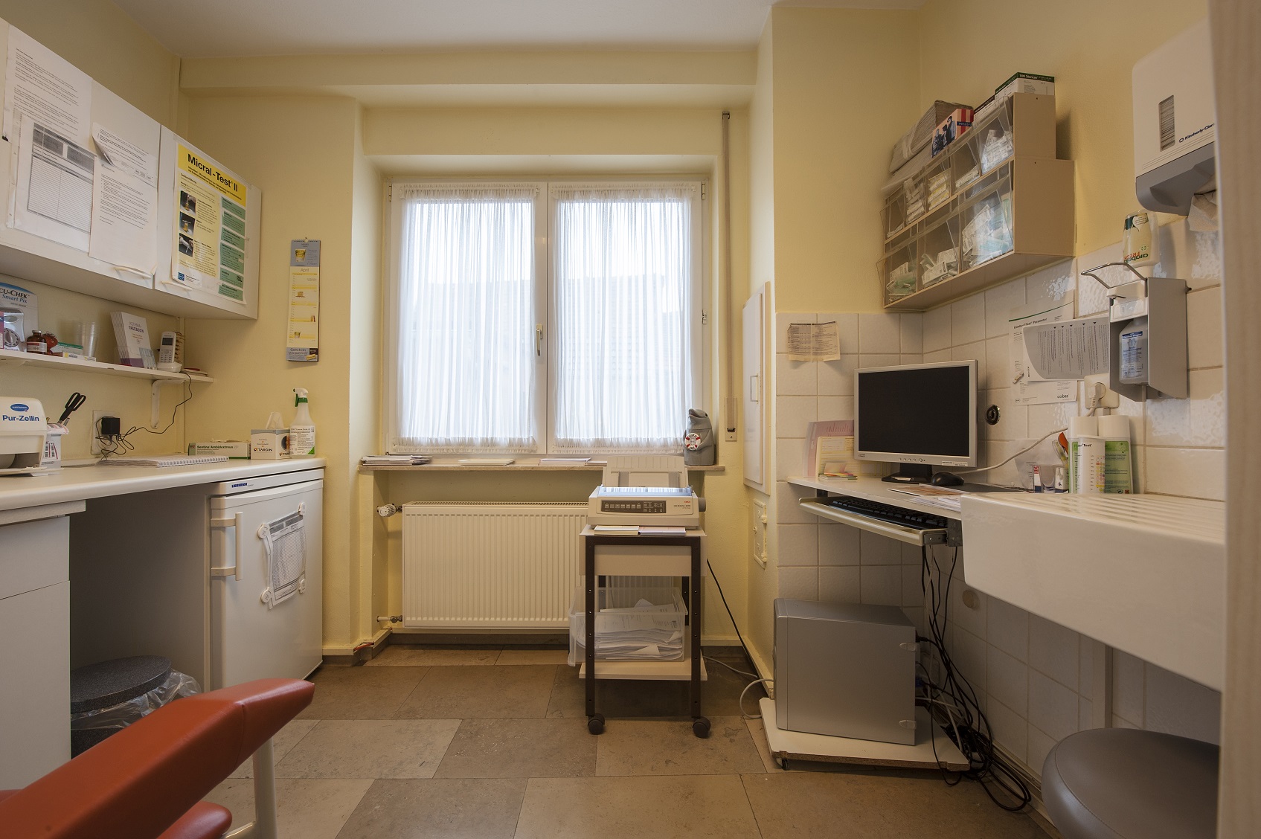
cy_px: 420
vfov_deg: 81.1
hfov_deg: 104.3
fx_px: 490
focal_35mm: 14
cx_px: 630
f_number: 14
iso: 200
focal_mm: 14
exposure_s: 1/5
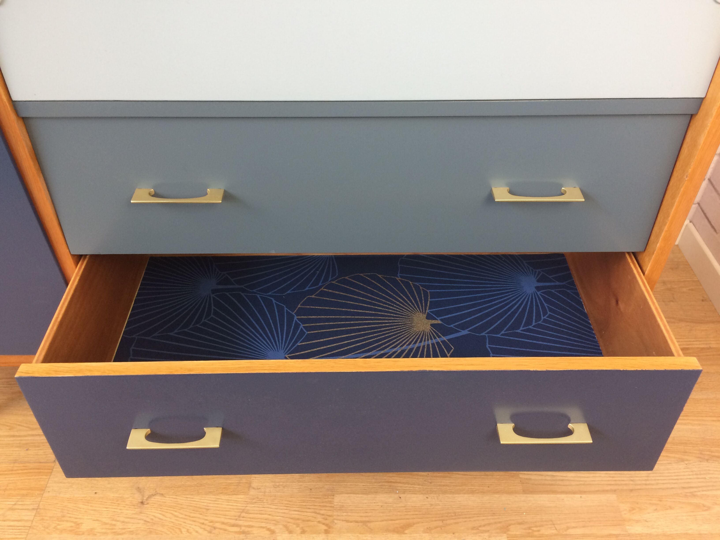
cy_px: 270
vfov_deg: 48.2
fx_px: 603
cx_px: 360
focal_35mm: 29
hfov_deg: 61.7
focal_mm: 4.15
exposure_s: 1/33
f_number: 2.2
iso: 100
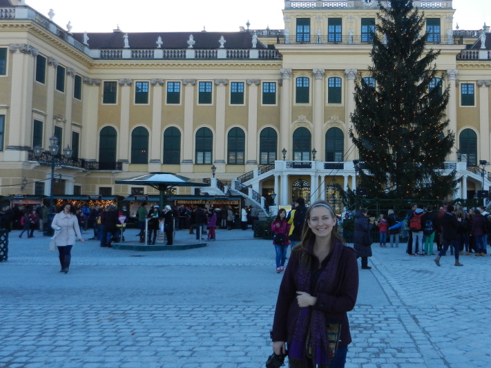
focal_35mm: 36
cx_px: 327
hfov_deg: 50.5
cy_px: 180
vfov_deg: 39.6
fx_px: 511
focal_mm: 4.5
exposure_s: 1/500
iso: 160
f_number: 3.5
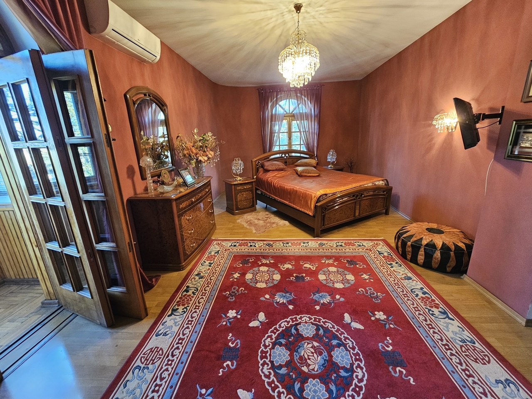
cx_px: 266
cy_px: 200
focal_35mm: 13
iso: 500
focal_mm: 2.2
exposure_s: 1/33.3
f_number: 2.2
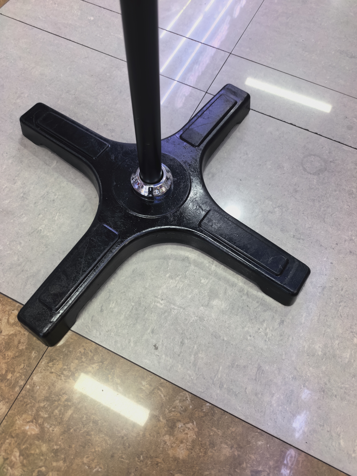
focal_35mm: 24
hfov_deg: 56.8
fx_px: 330
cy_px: 238
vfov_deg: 71.6
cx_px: 178
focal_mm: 6.98
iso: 100
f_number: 1.4
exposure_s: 1/100
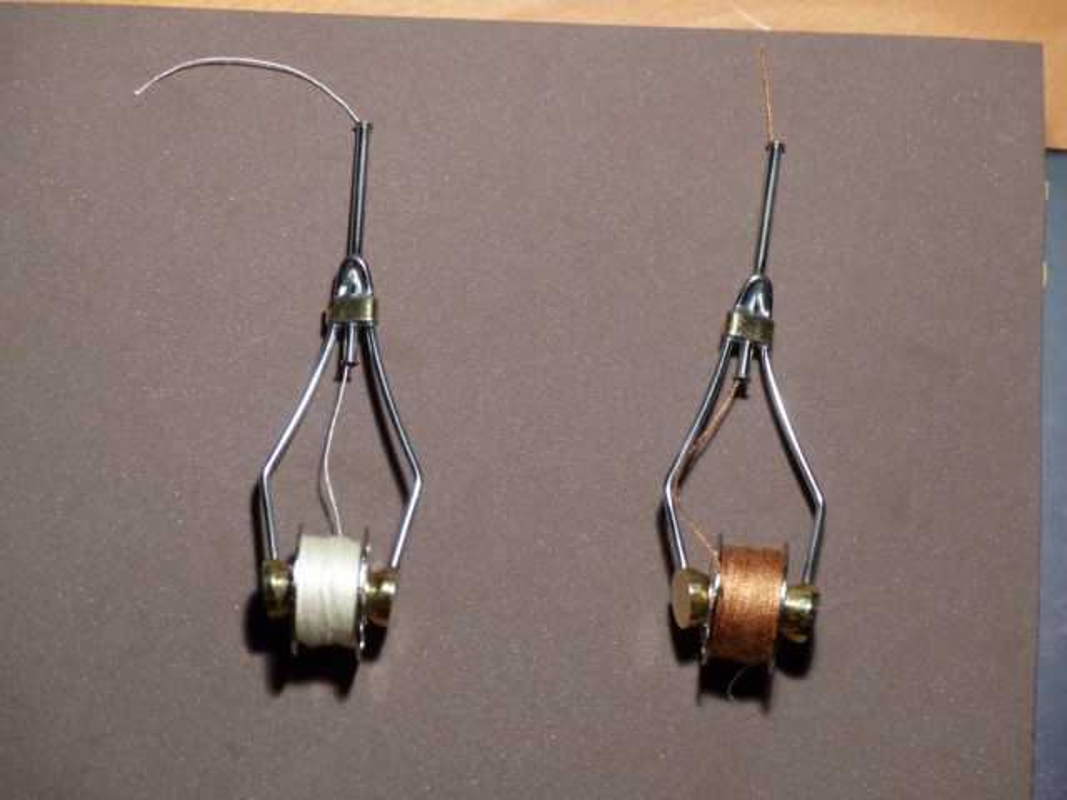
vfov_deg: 12.2
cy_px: 400
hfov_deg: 16.3
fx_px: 3730
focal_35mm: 121
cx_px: 534
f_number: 2.8
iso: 320
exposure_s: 1/60
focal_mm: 21.8
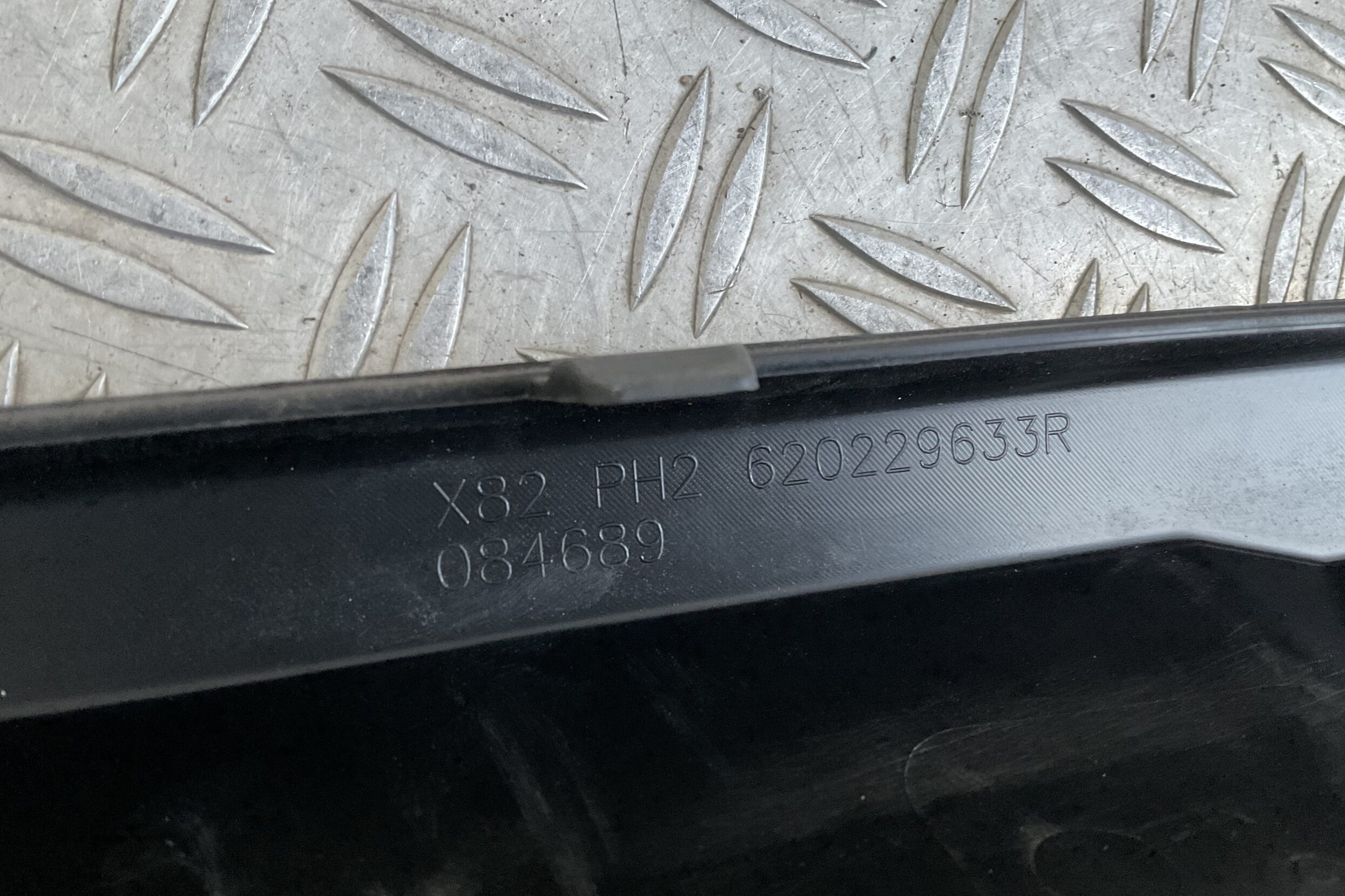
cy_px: 453
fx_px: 1158
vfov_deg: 42.3
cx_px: 661
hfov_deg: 60.3
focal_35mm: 31
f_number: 1.8
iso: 160
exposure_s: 1/60
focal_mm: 3
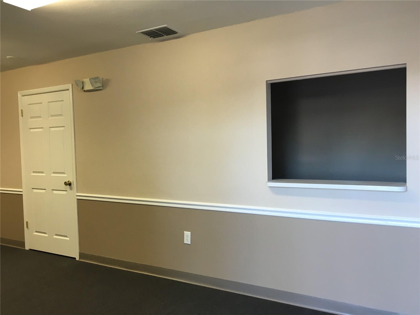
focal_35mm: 29
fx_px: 352
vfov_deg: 48.2
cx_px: 210
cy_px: 158
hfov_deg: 61.7
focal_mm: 4.15
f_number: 2.2
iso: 64
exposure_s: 1/30
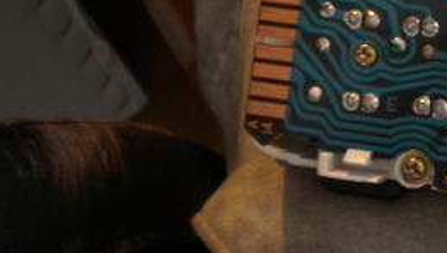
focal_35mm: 93
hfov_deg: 21.4
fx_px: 1103
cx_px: 522
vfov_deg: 12.5
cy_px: -113
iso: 80
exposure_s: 1
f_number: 3.1
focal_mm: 6.3
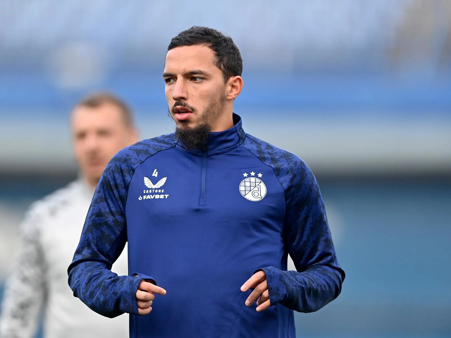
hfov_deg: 4.6
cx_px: 201
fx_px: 5642
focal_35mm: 433
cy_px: 169
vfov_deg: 3.4
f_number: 2.8
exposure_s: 1/2000
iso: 1250
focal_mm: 400
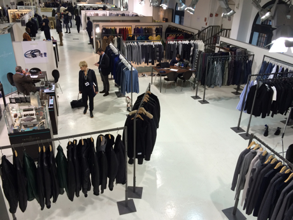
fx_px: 245
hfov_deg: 61.7
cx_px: 146
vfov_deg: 48.2
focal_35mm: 29
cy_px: 110
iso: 32
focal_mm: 4.15
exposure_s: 1/33
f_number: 2.2
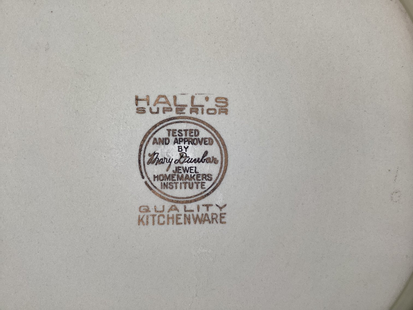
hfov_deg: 58.3
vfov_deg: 45.4
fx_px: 370
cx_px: 206
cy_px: 155
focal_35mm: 31
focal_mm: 3.3
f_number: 2.4
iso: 64
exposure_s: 1/60
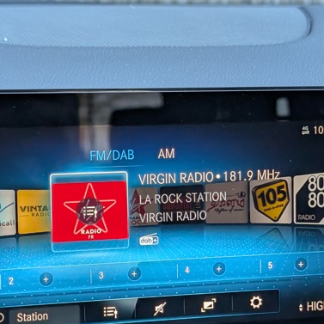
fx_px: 974
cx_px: 149
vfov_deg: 18.9
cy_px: 187
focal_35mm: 92
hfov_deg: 18.9
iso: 175
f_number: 1.68
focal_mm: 6.9
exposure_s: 1/234
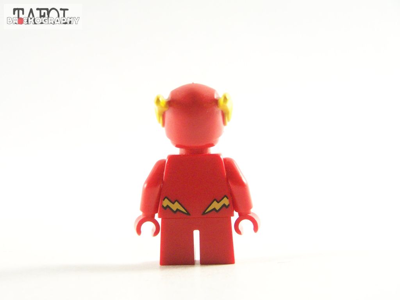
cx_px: 200
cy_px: 150
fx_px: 1213
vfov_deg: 14.1
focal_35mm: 105
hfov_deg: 18.7
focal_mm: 17.5
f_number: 3.2
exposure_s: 1/60
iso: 400
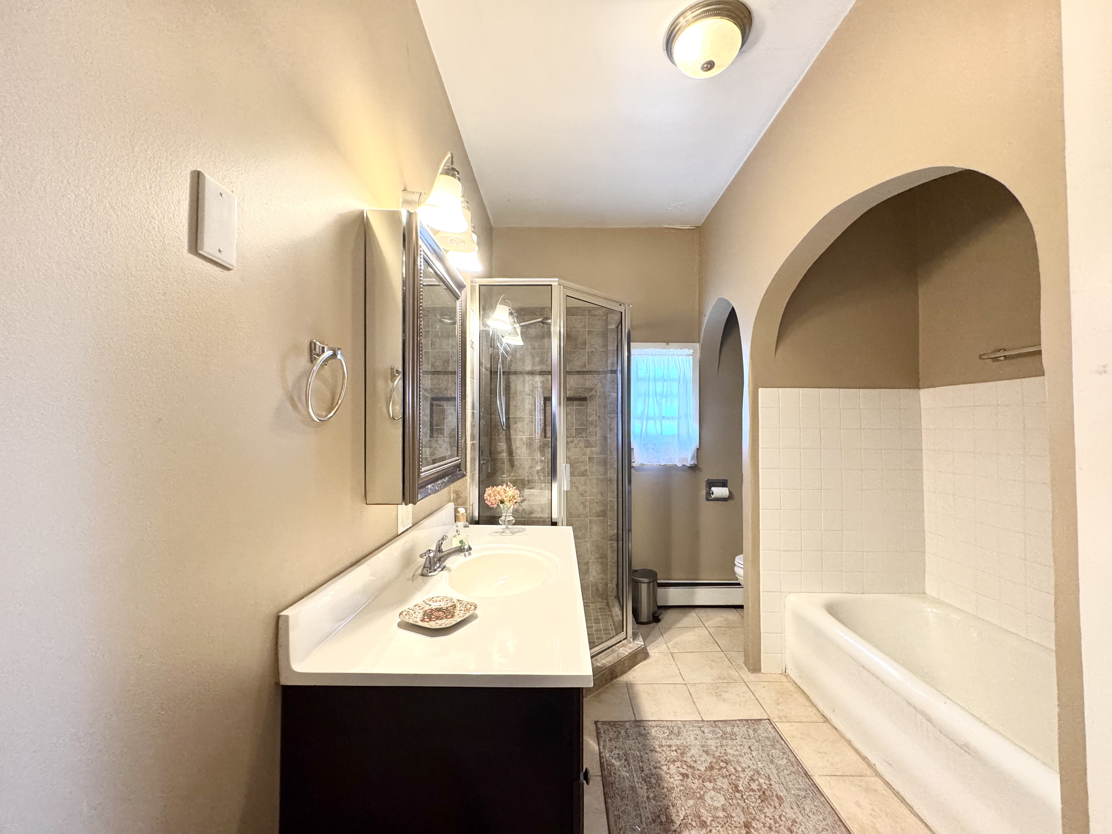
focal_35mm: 14
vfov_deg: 85.7
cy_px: 417
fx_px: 450
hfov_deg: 102.1
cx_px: 556
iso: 500
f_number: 2.2
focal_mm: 2.22
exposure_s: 1/60
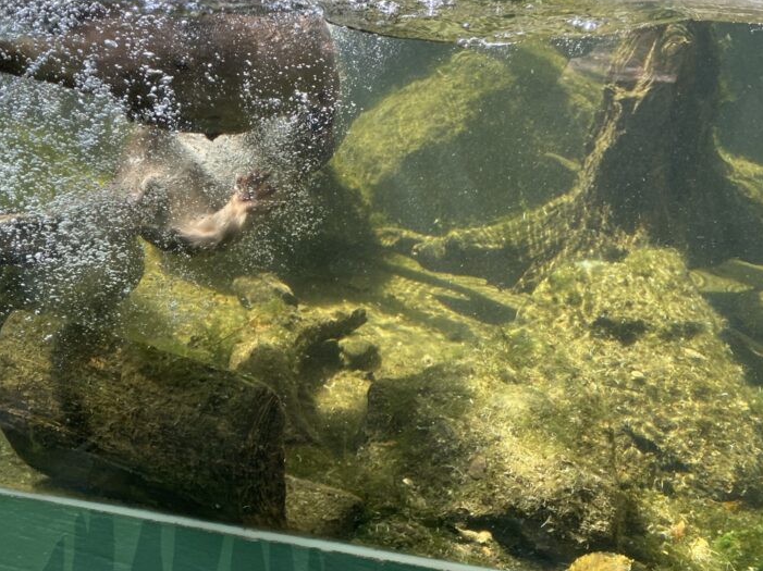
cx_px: 243
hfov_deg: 48.0
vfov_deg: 37.3
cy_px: 188
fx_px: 837
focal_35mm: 38
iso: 50
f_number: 1.8
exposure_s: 1/122
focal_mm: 4.25
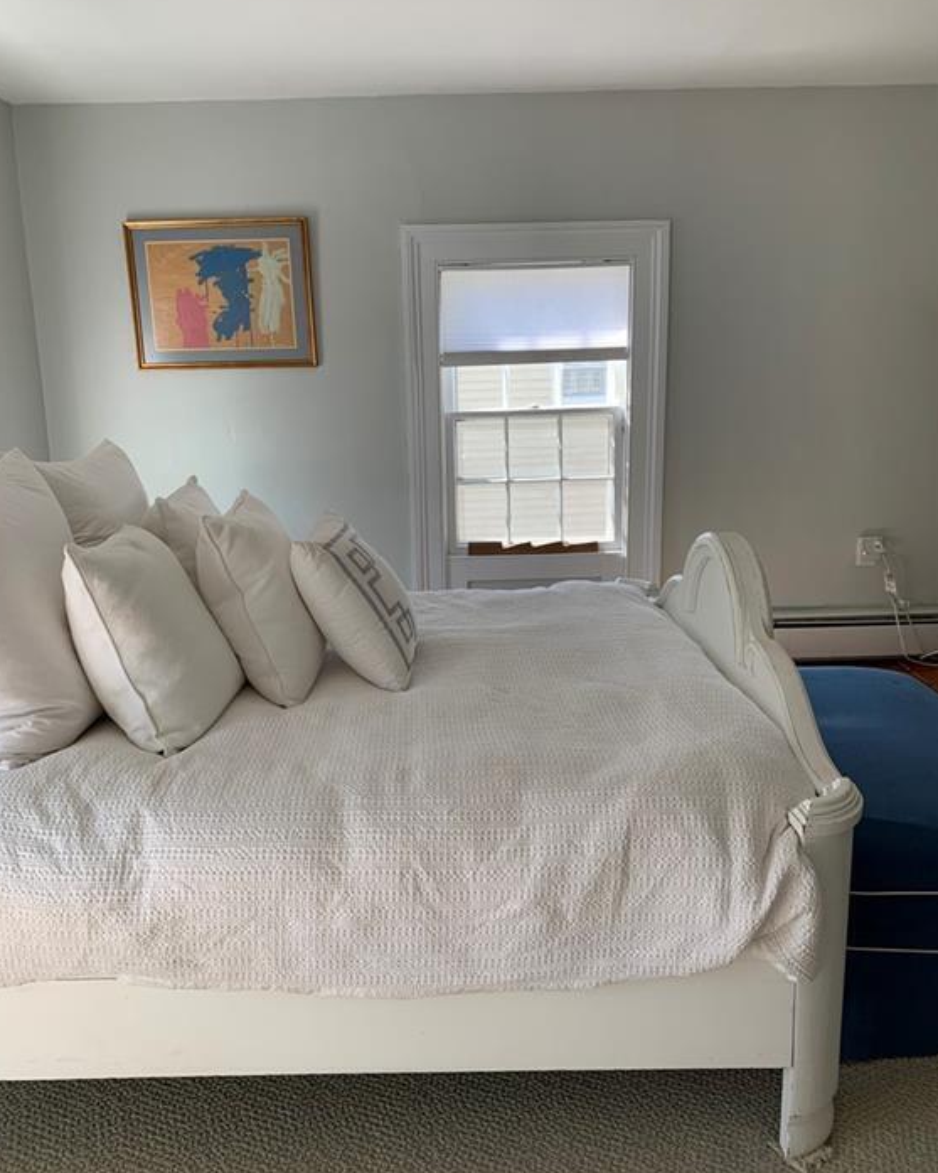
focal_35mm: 28
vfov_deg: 62.2
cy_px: 568
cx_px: 465
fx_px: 971
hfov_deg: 51.5
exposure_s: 1/122
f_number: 1.8
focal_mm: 4.25
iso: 32
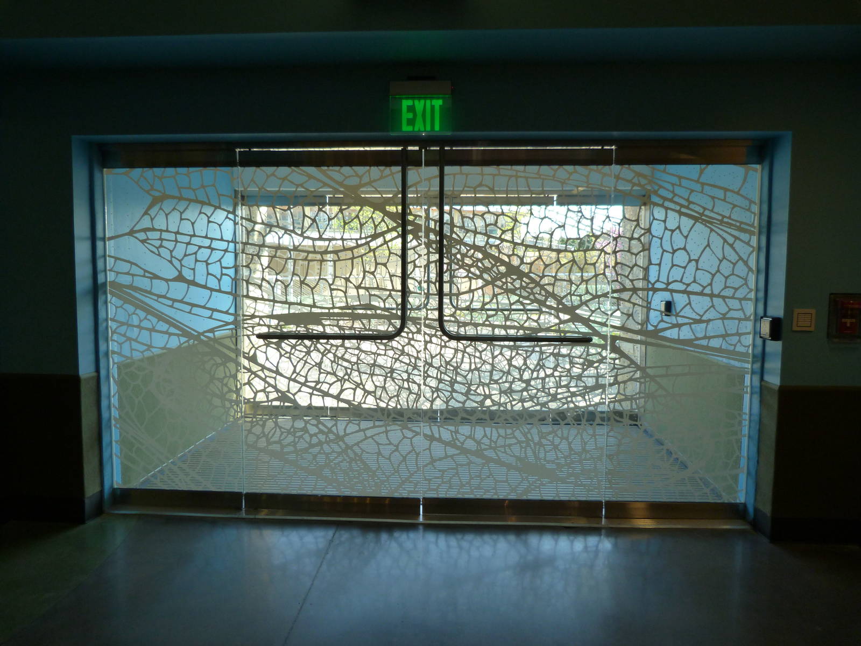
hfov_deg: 69.4
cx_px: 430
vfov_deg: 54.9
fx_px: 622
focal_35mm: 25
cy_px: 323
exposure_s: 1/60
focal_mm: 4.5
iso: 125
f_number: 2.8
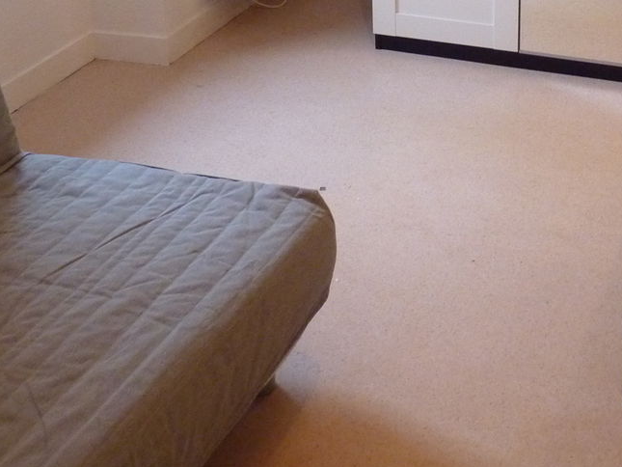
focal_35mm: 67
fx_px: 1204
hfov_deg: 28.5
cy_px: -46
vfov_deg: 20.9
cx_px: 474
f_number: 2.8
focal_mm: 4.8
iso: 400
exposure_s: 1/25
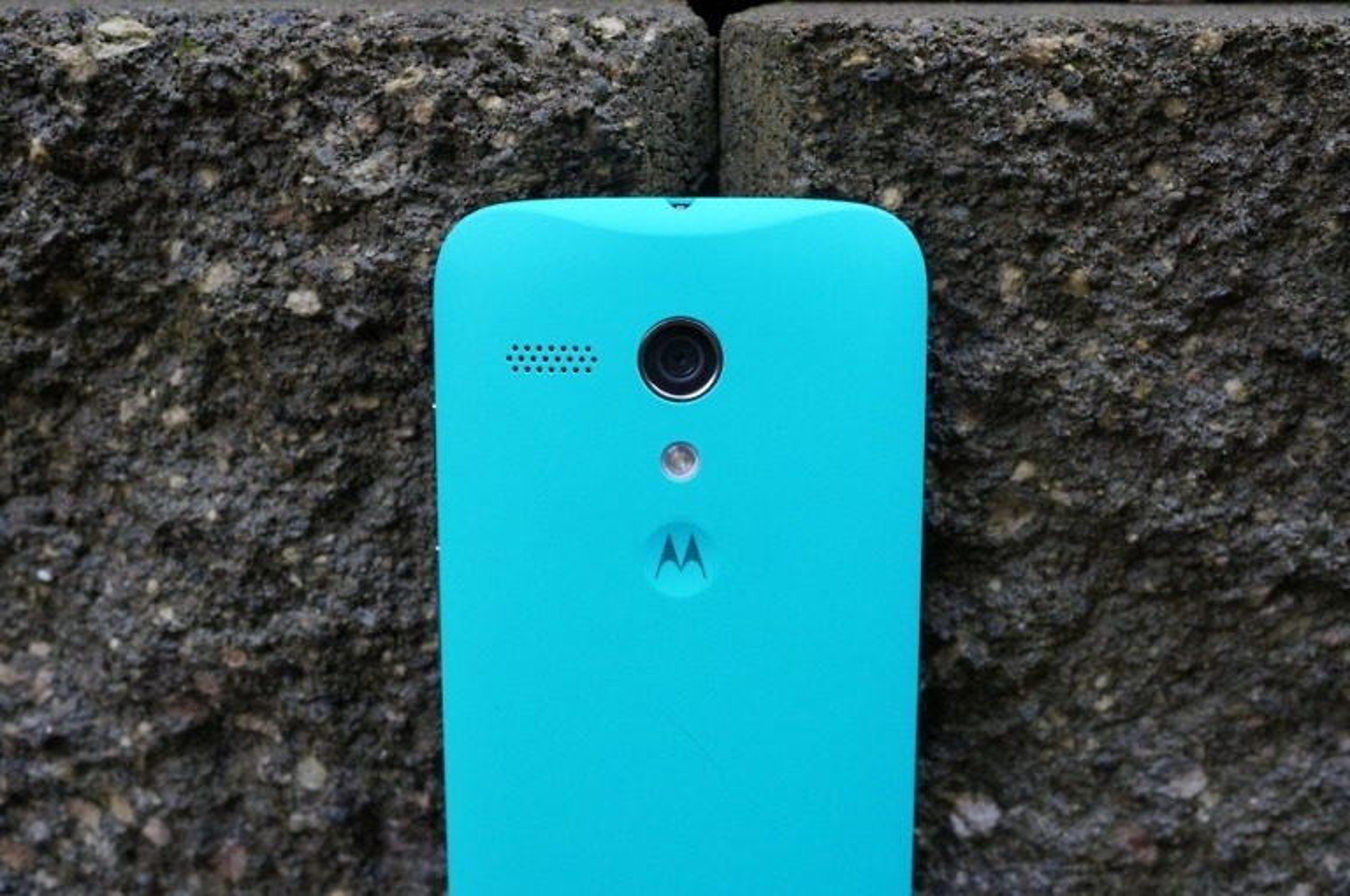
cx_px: 675
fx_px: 1685
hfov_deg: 43.7
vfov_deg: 29.8
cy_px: 448
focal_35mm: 45
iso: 640
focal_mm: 30
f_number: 6.3
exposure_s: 1/60
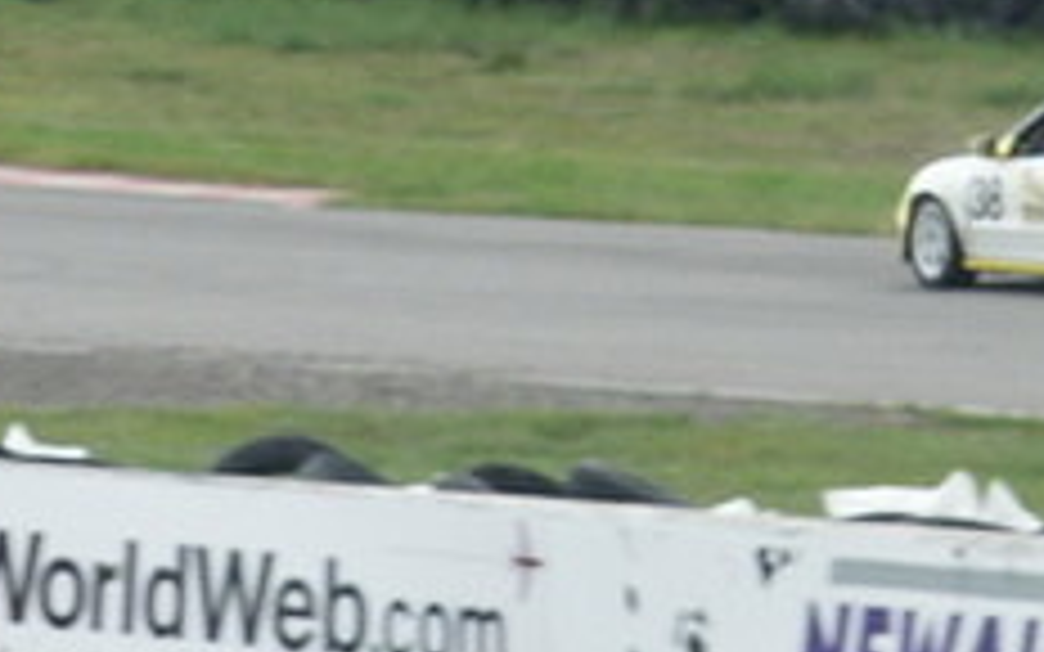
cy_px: -157
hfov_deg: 2.9
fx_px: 20827
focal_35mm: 732
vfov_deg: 1.8
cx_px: 1012
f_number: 6.7
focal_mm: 50.69
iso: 100
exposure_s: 1/180
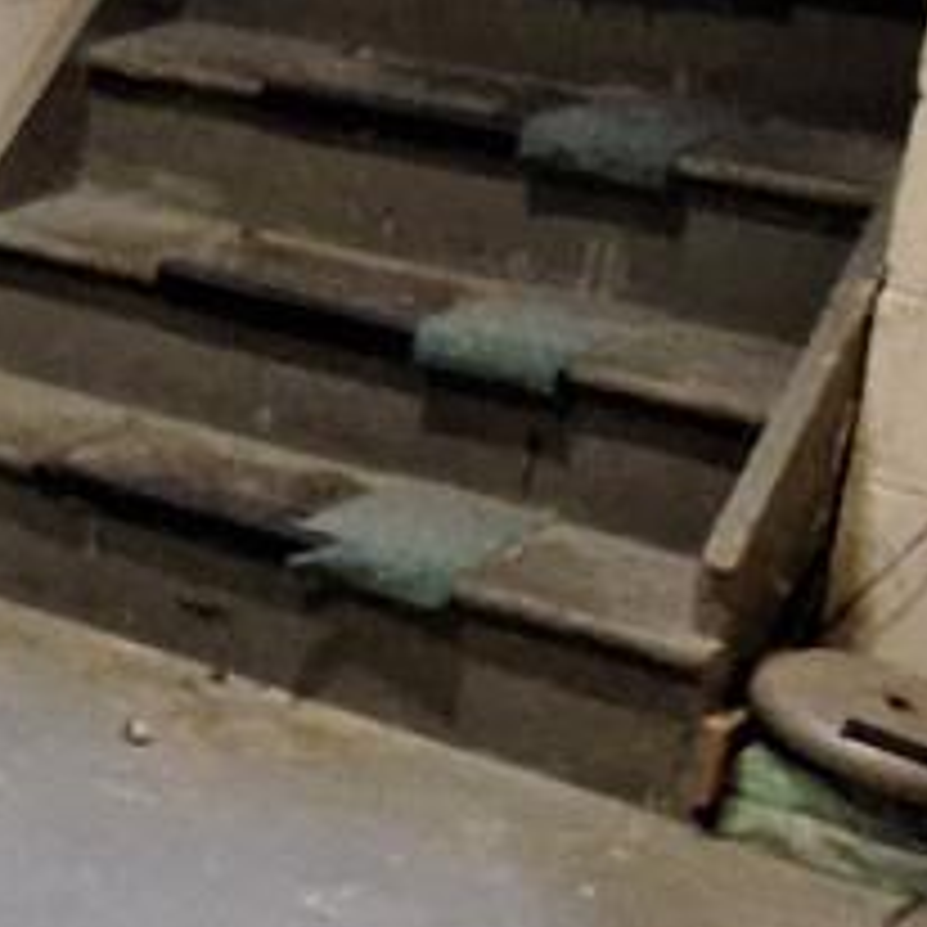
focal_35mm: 103
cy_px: 2
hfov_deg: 12.7
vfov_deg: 16.5
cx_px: -1359
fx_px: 3121
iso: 500
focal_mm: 1.46
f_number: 2.2
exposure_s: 1/20
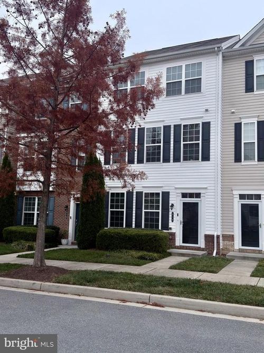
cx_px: 132
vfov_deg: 52.6
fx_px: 356
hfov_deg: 40.7
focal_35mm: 35
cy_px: 176
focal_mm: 6.76
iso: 80
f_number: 1.78
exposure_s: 1/3058
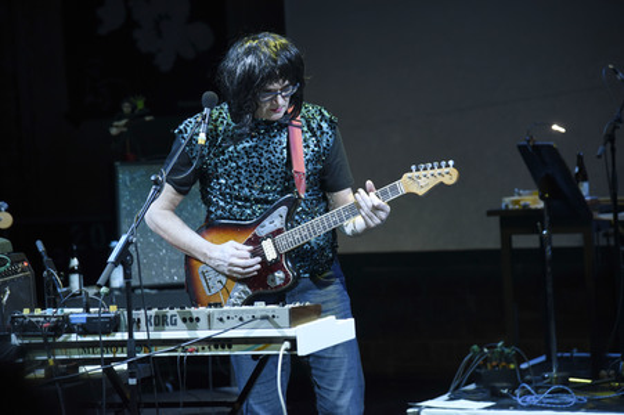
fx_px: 2078
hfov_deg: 17.1
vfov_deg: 11.4
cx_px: 312
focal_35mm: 120
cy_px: 208
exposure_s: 1/50
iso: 2000
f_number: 4
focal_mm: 120
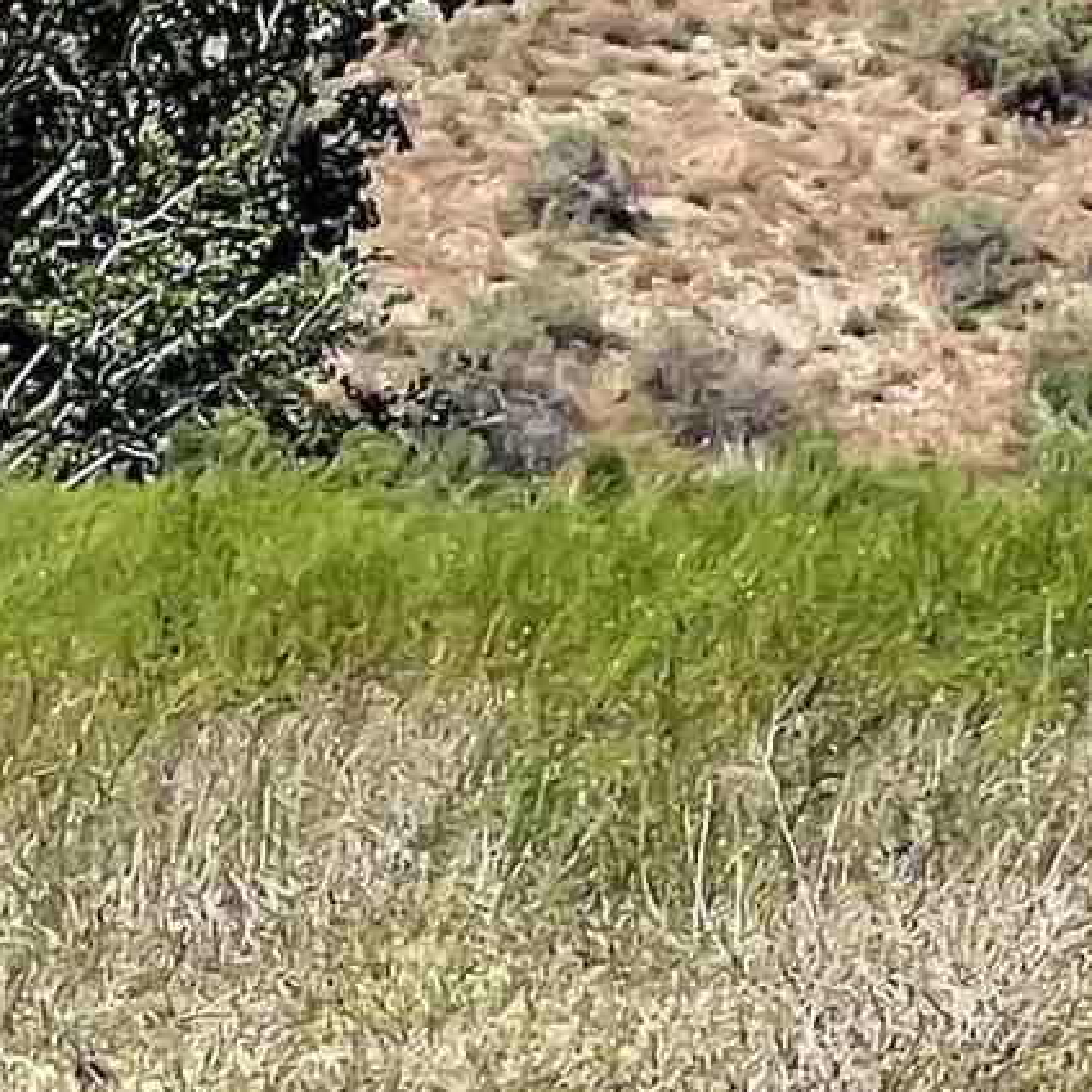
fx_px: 17595
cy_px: -806
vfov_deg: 3.5
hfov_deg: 3.4
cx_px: 3845
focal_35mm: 493
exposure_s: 1/1155
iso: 32
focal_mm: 9
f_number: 2.8
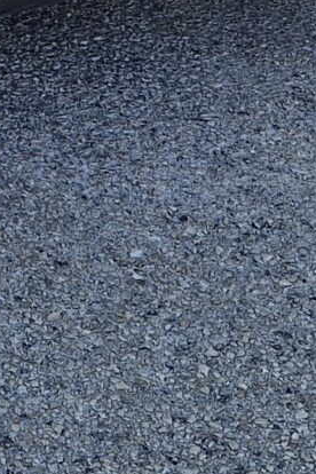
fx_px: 1949
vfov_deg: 12.7
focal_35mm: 148
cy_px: -351
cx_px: -303
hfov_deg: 8.8
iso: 50
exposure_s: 1/1092
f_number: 1.8
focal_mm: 5.4
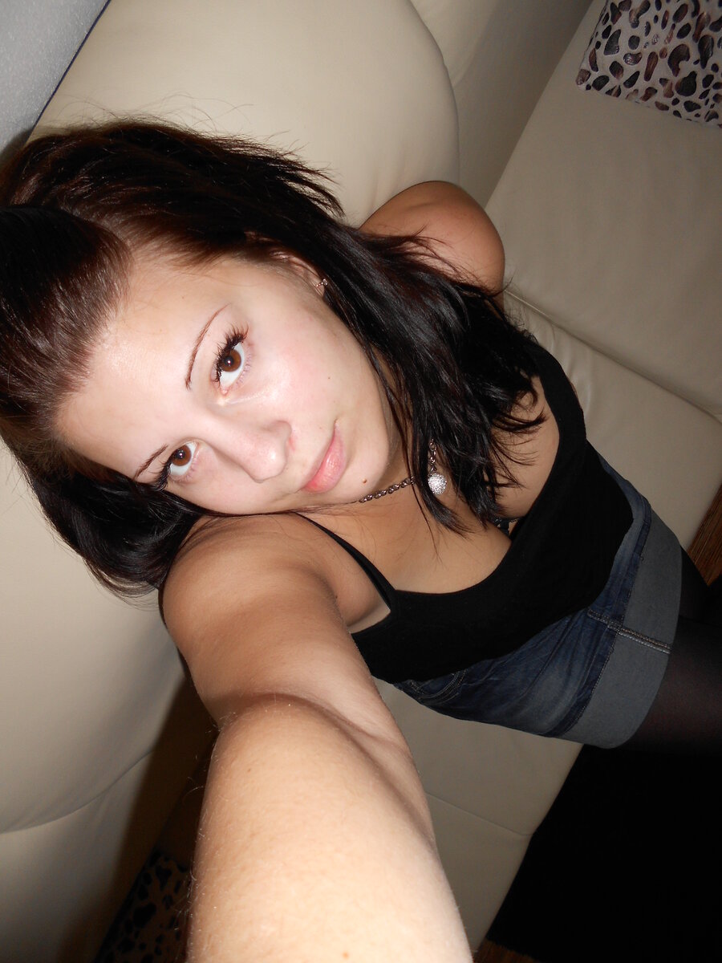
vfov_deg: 67.3
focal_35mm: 26
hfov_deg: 53.1
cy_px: 482
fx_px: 723
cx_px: 361
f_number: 3.2
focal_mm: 4.6
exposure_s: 1/25
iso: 80
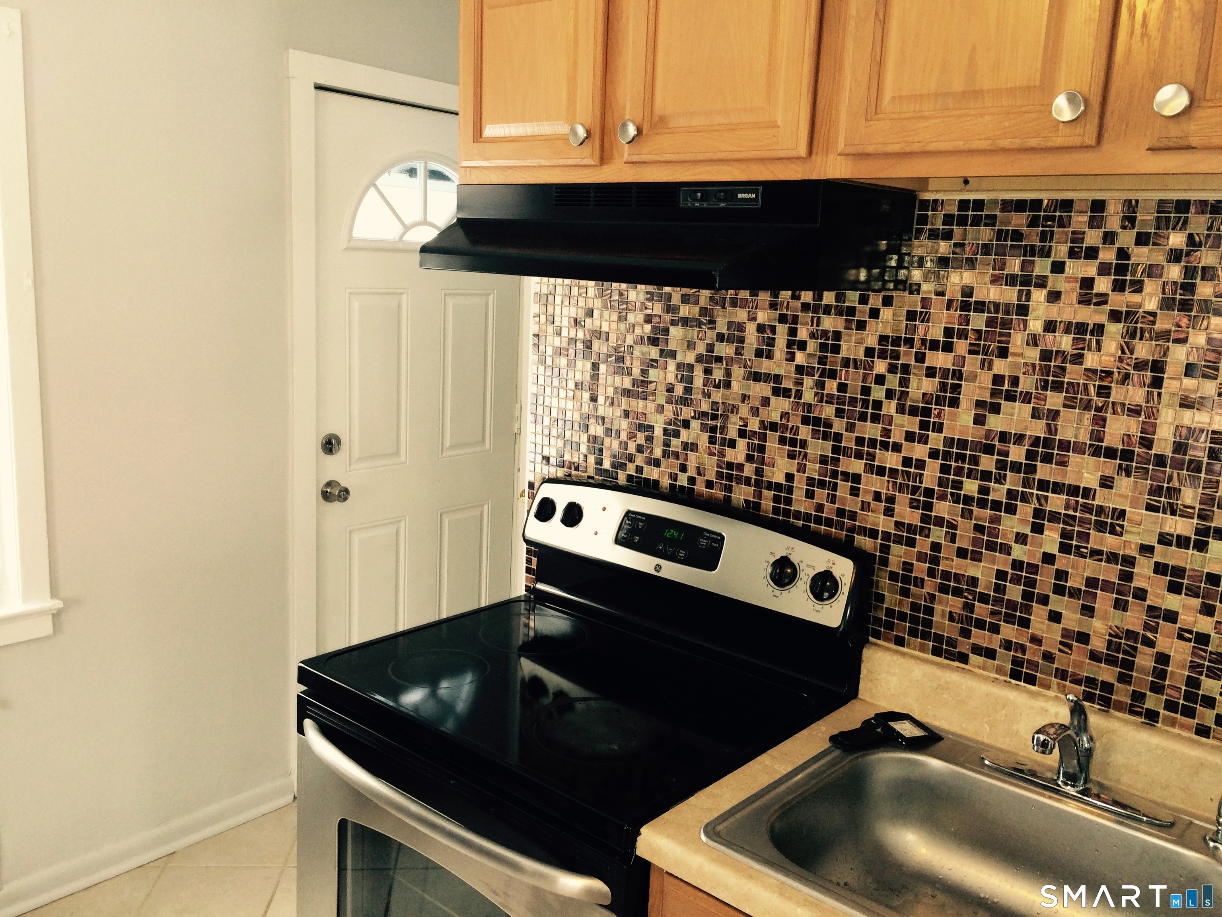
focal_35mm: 29
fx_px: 1024
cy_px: 458
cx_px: 611
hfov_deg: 61.7
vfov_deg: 48.2
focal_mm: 4.15
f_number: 2.2
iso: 100
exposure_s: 1/30
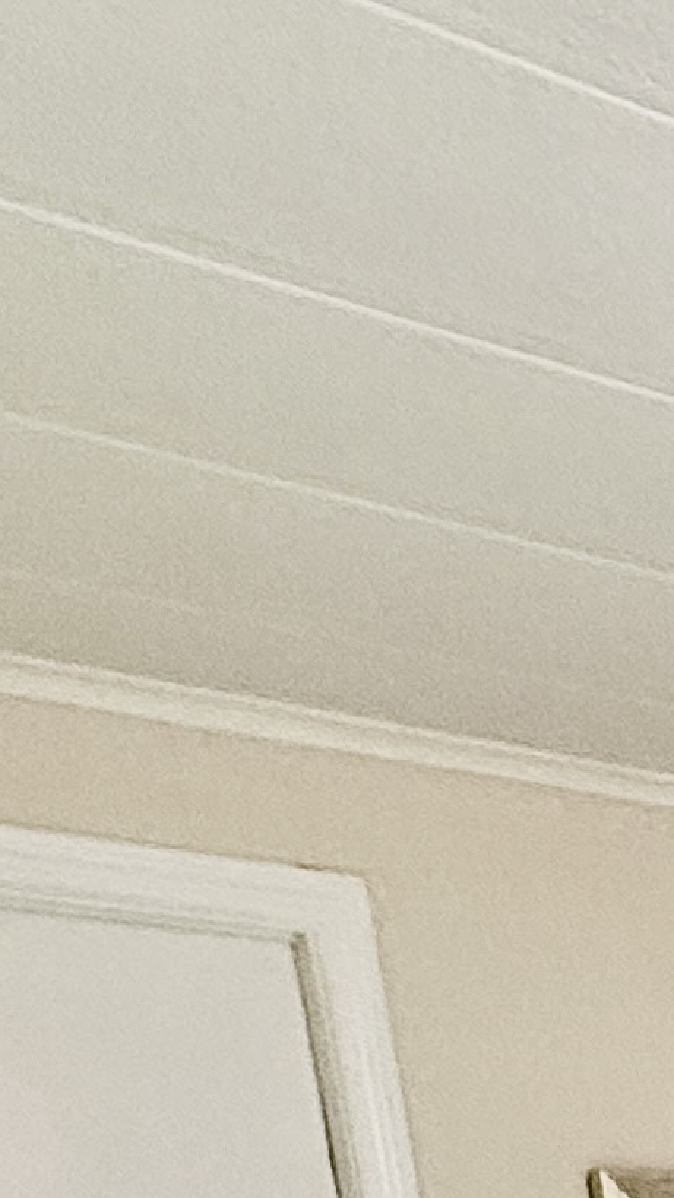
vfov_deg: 20.4
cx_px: 1752
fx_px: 2384
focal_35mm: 75
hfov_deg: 12.0
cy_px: 2139
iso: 500
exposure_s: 1/60
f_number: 2.2
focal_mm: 2.22
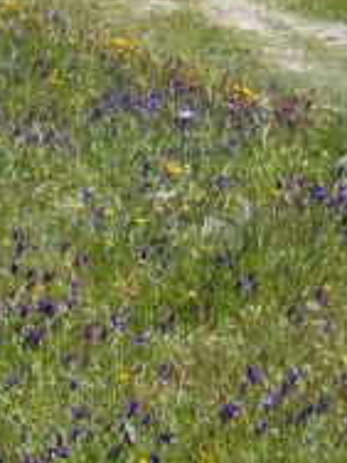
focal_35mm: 708
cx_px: -322
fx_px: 9463
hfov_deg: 2.1
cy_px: -227
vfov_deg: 2.8
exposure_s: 1/250
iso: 80
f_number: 6.5
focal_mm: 23
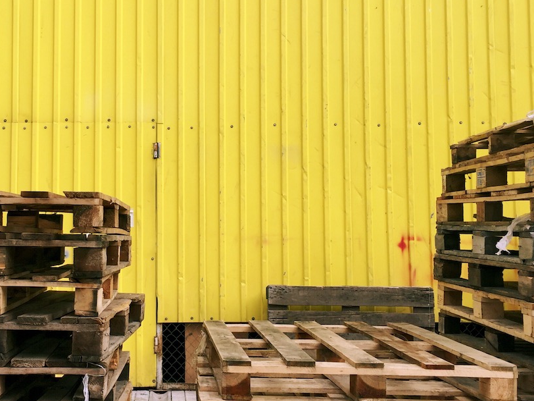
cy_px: 192
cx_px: 143
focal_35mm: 50
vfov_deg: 29.1
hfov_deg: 37.4
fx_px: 771
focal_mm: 4.15
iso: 32
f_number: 2.2
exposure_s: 1/416
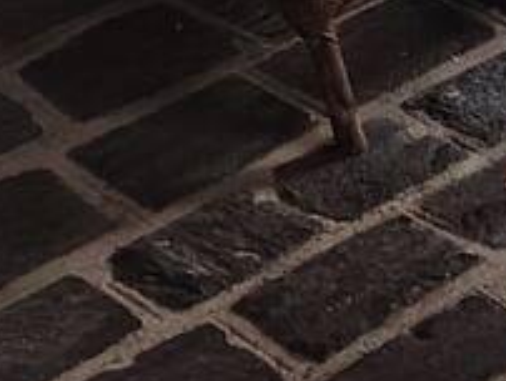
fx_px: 2605
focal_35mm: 178
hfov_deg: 11.1
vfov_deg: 7.0
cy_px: -940
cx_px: 343
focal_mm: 4.71
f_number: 1.7
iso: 381
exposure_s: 1/40.1
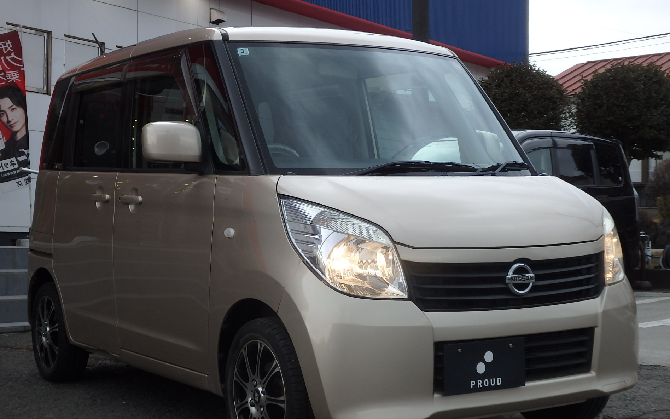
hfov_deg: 35.1
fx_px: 1059
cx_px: 336
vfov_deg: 22.4
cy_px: 231
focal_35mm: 58
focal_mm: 9.8
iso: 125
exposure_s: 1/160
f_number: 4.1
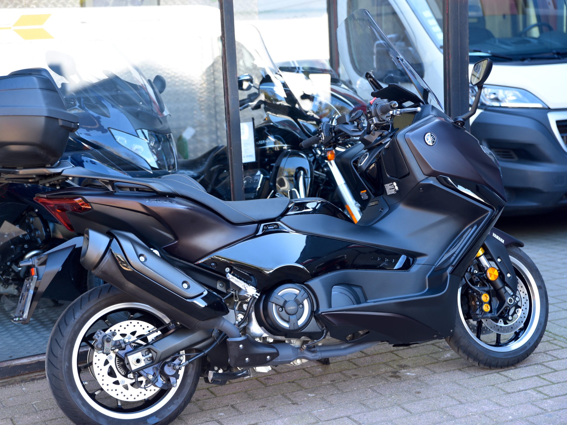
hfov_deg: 30.7
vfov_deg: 23.3
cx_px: 247
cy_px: 213
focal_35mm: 63
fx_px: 1032
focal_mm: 58
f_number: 2.8
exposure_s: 1/50
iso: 100
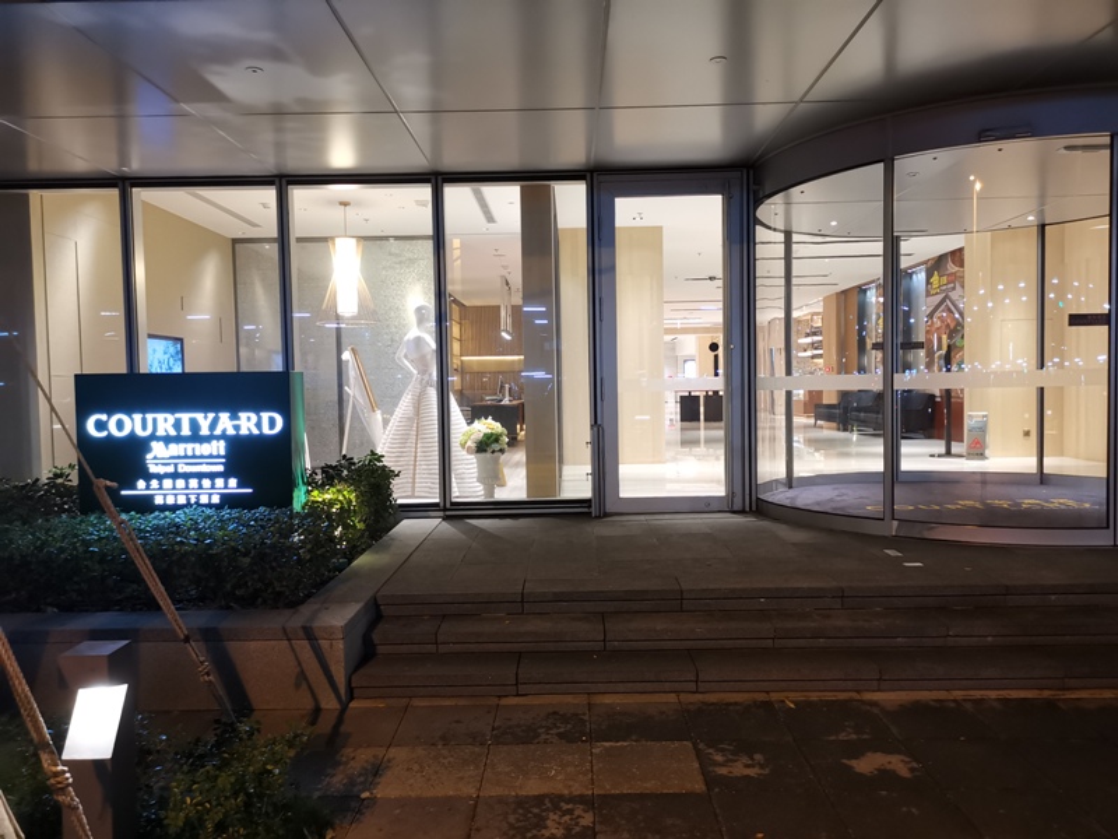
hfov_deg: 65.3
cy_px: 420
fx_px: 872
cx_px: 559
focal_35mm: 27
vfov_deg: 51.4
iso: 400
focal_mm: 5.58
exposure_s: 1/30
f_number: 1.8
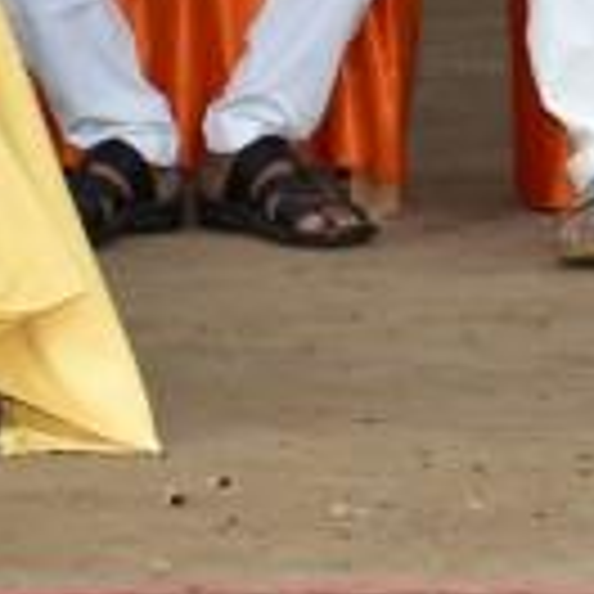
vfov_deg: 3.7
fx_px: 8950
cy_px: -796
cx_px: -513
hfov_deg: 3.8
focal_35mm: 461
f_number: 4
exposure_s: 1/200
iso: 800
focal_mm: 70
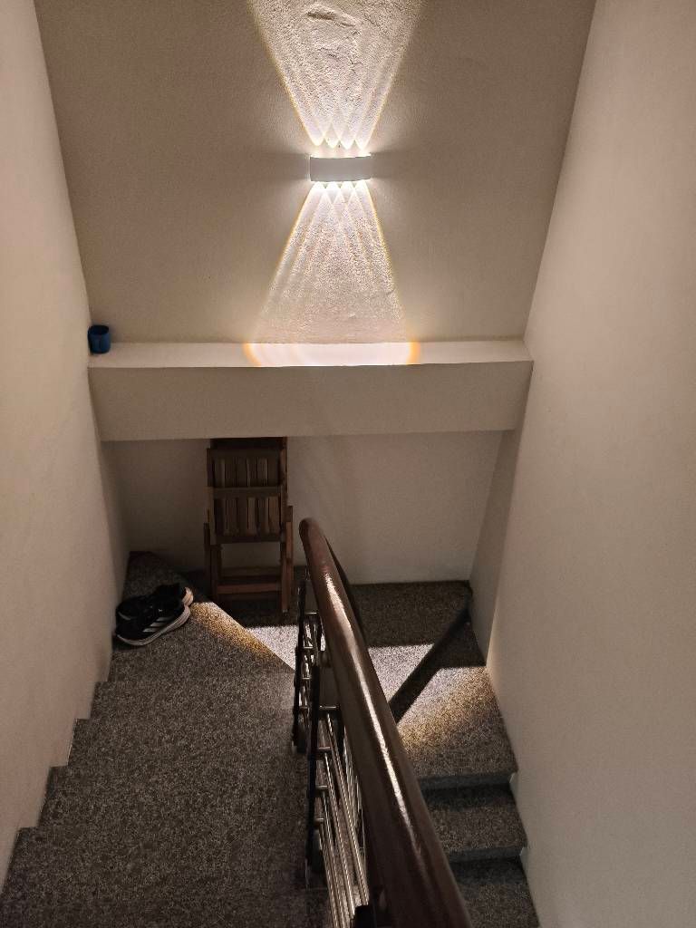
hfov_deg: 53.1
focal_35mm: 26
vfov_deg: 67.3
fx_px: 697
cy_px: 464
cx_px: 348
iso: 250
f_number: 1.8
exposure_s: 1/50
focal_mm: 4.84
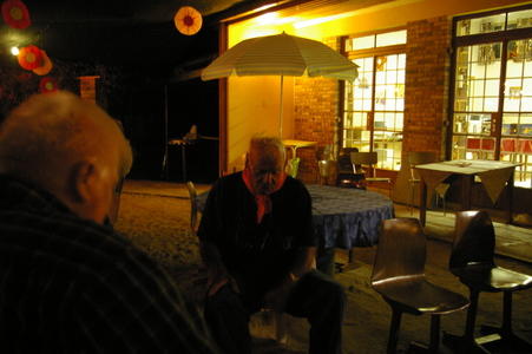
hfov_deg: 59.5
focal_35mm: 32
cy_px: 177
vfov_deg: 41.7
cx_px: 266
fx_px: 465
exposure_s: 1/4
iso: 1600
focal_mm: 21
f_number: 4
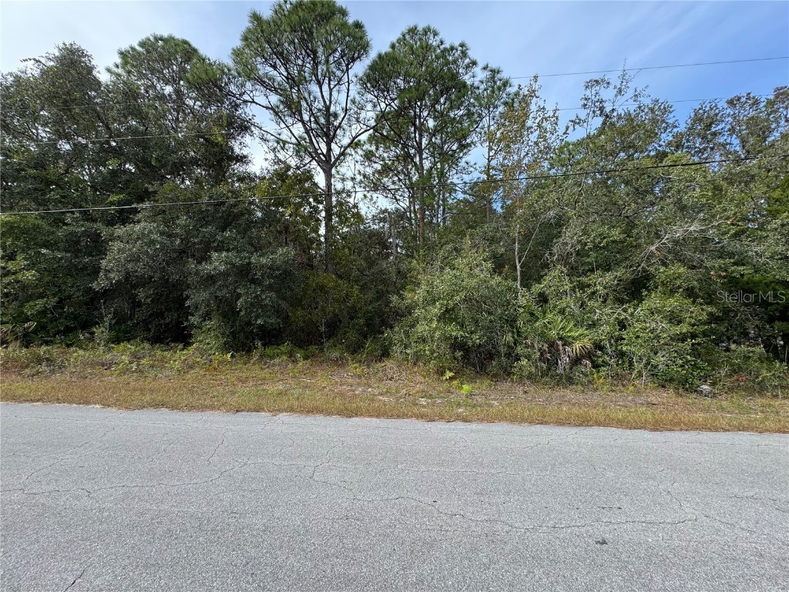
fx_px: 319
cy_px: 296
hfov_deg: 102.1
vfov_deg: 85.7
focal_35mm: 14
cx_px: 394
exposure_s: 1/383
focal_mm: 2.22
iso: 40
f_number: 2.2
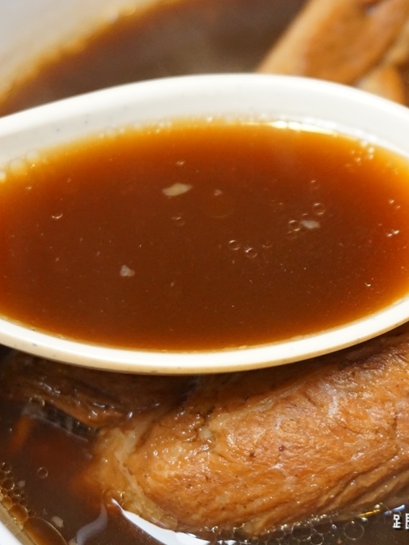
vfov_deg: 27.1
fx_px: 1130
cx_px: 249
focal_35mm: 72
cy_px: 272
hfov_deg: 20.5
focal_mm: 33
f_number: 5
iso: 3200
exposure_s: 1/60
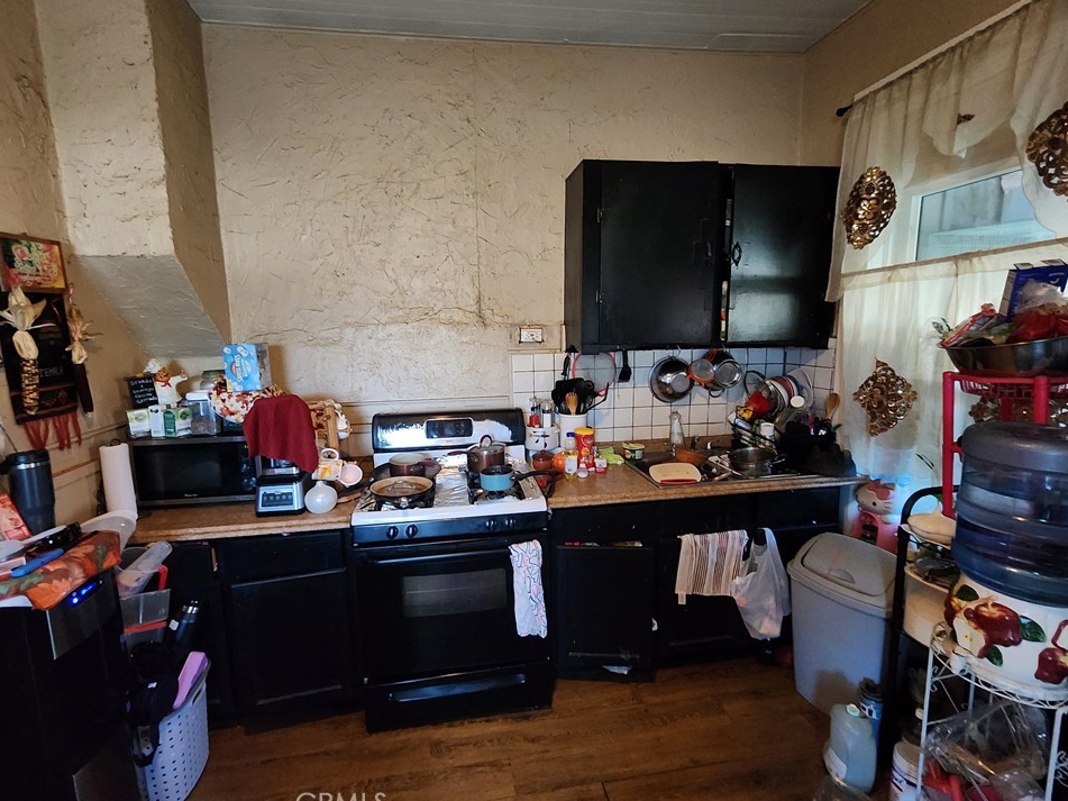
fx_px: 432
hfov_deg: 102.0
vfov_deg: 85.6
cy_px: 388
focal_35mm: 14
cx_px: 519
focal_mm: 2.2
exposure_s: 1/24
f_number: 2.2
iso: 800
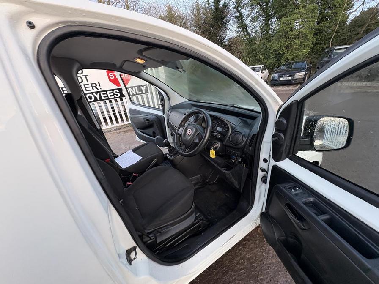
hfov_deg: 102.1
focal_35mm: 14
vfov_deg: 85.7
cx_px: 190
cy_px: 142
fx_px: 153
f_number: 2.2
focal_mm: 2.22
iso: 160
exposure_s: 1/99
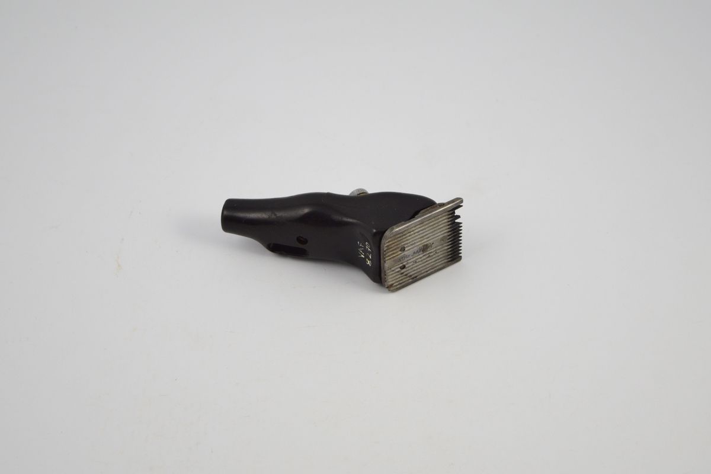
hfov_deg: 28.1
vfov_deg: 18.9
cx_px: 356
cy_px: 237
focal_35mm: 72
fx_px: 1422
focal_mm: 48
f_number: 5.3
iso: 400
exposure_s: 1/125
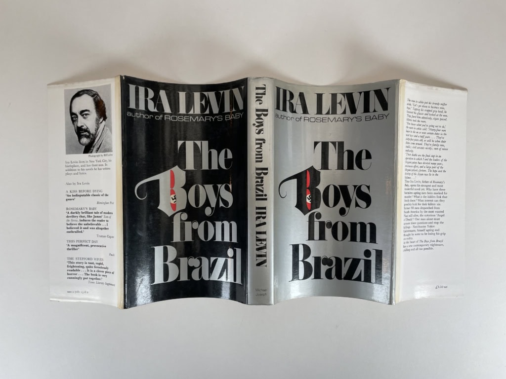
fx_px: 380
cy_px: 190
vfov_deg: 53.1
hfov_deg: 67.3
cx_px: 253
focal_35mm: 26
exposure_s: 1/121
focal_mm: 4.2
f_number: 1.6
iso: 32
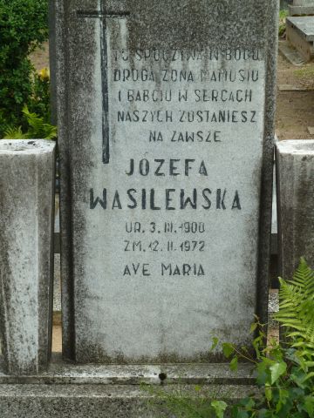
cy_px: 209
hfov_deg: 16.4
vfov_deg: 21.8
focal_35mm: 90
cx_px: 157
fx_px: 1089
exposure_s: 1/250
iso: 80
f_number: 4.3
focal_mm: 14.7
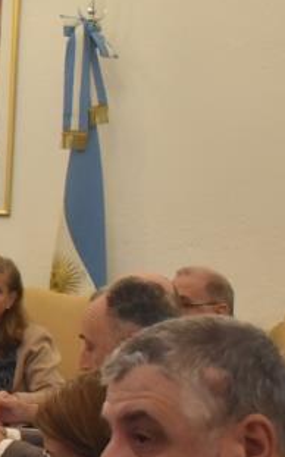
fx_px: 1630
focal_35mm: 131
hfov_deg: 8.9
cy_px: 399
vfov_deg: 15.8
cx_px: -420
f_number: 4
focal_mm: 26
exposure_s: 1/60
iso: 1600
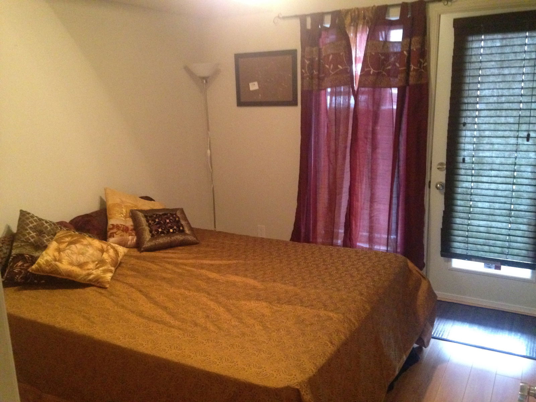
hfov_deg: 55.4
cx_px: 268
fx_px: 511
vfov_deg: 42.9
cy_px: 201
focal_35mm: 33
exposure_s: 1/15
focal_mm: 4.12
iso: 640
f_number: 2.4
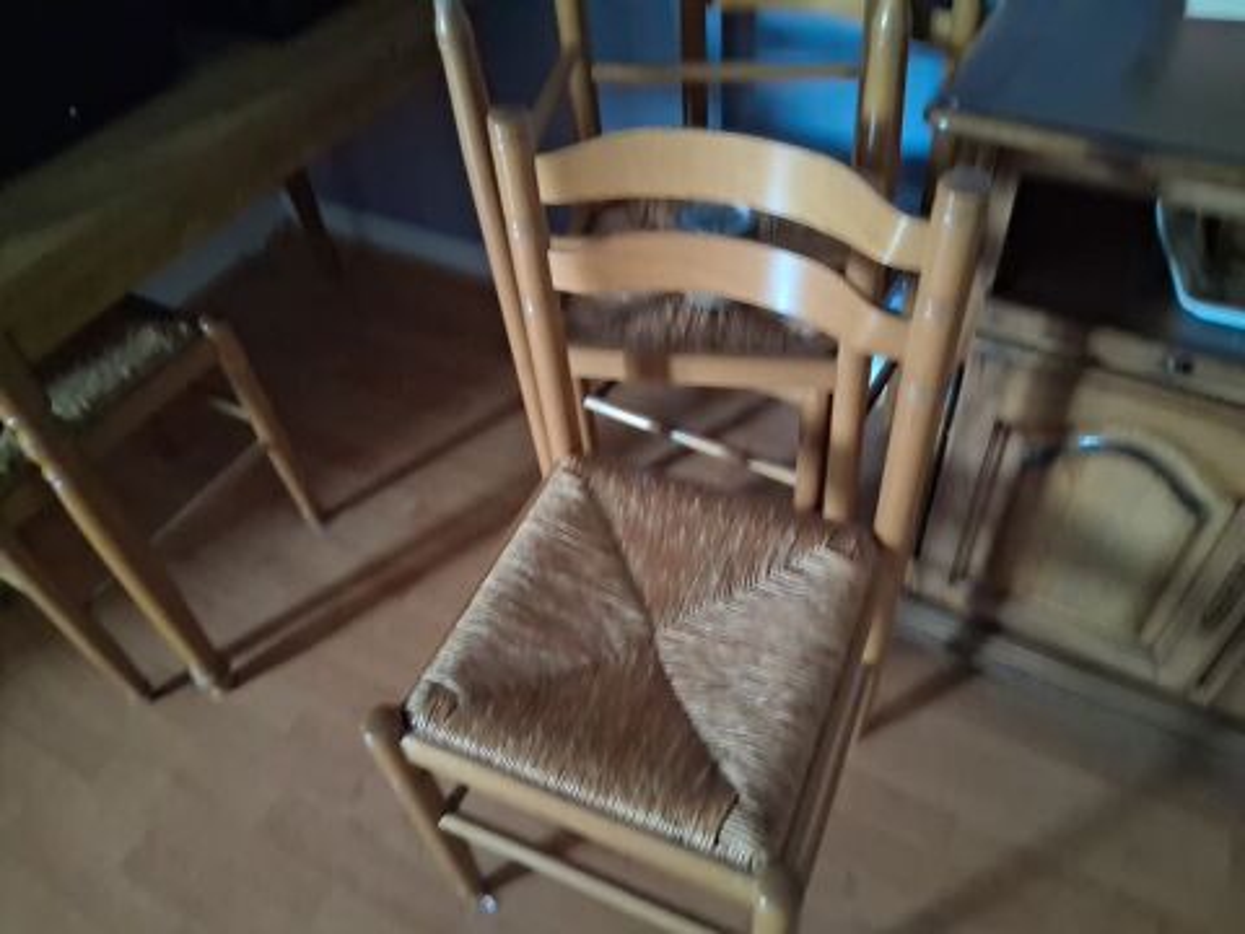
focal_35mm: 26
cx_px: 622
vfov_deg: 53.1
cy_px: 467
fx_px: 935
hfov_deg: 67.3
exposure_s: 1/10
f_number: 1.8
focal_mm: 3.98
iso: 2500
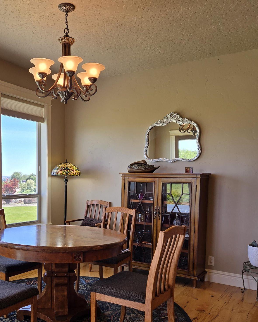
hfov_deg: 41.8
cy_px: 202
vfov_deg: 51.0
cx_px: 91
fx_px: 334
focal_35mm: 35
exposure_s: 1/265
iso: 25
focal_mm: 5.4
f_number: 1.8
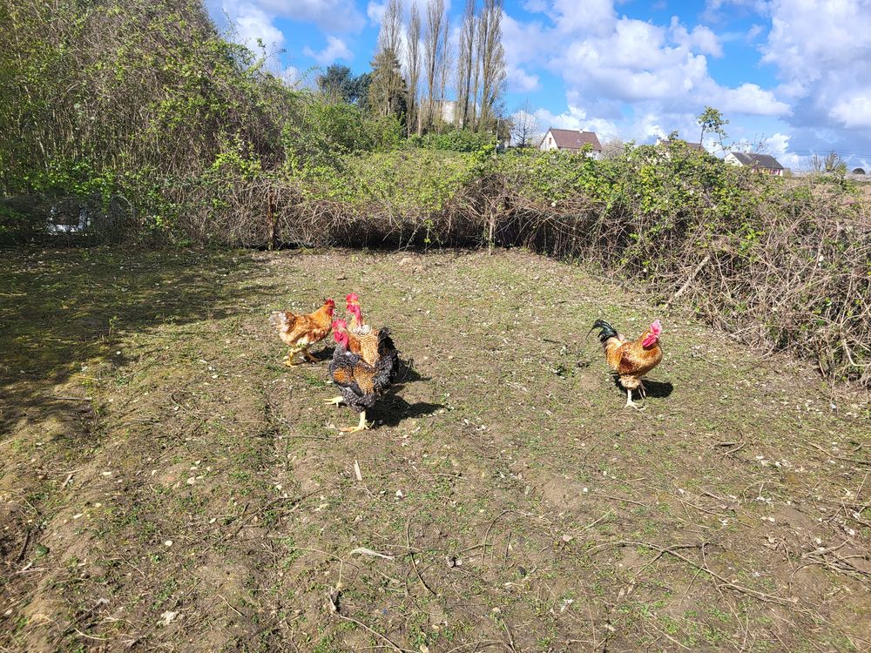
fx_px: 654
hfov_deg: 67.3
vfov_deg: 53.1
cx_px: 436
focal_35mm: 26
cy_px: 326
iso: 40
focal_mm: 5.4
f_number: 1.8
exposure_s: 1/1829
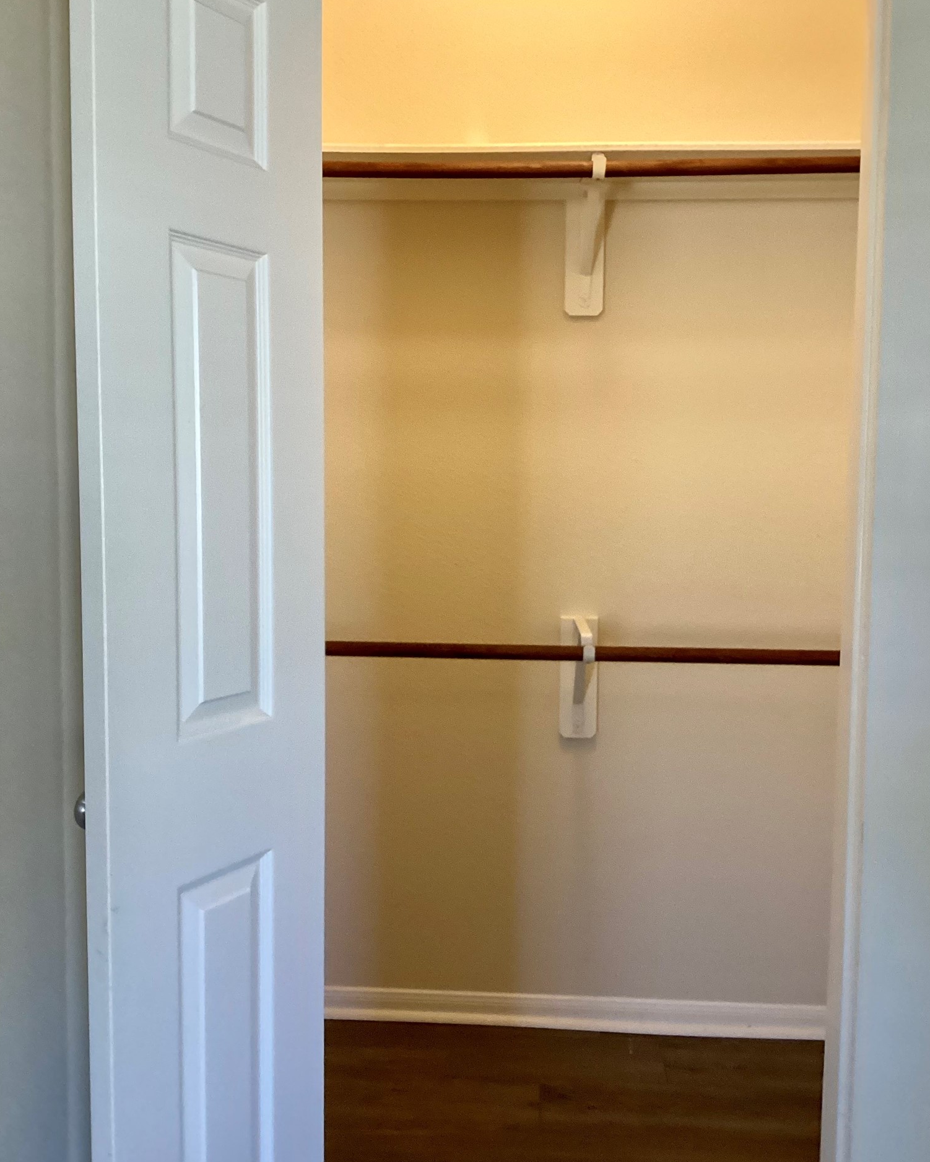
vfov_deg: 54.2
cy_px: 566
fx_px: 1136
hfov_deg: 44.5
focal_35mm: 33
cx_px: 473
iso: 200
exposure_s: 1/60
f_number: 2.4
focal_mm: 3.3
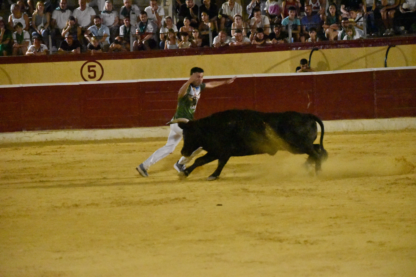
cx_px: 208
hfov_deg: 12.2
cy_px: 138
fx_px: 1941
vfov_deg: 8.2
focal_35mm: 168
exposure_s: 1/500
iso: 25600
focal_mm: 112
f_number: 5.6
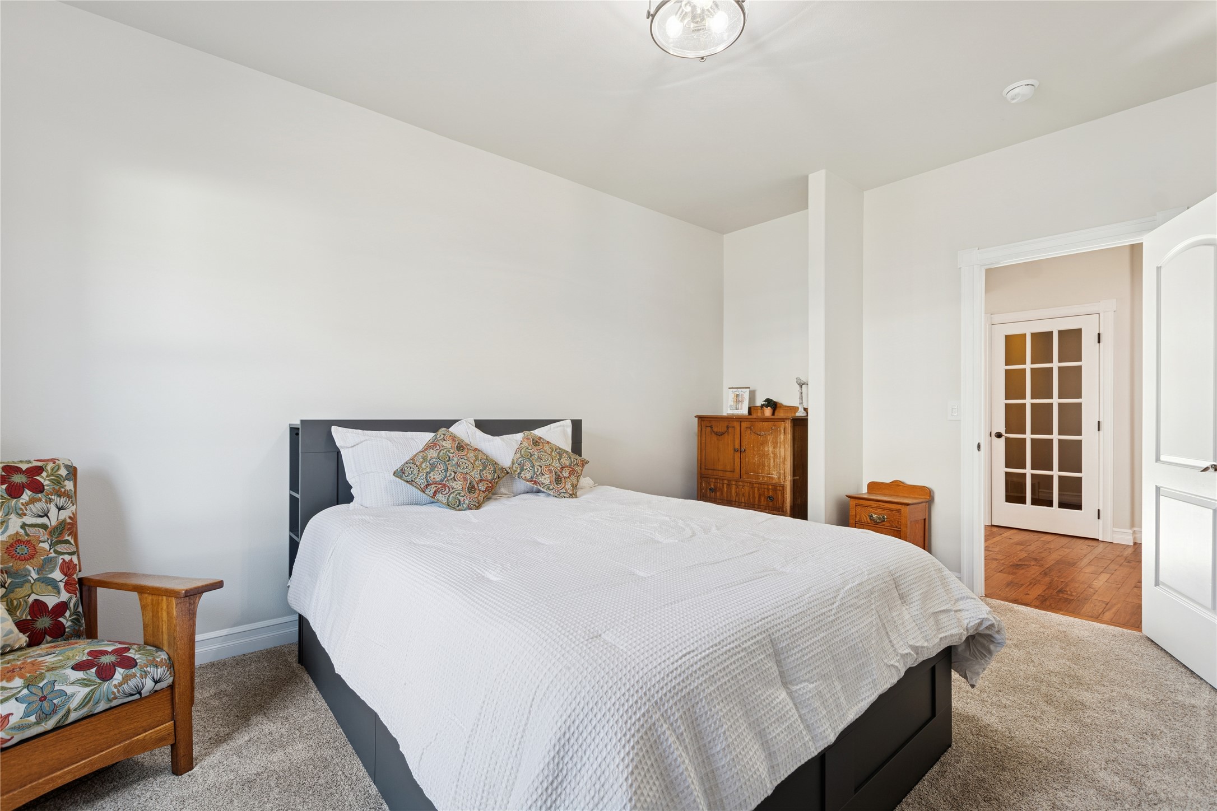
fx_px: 507
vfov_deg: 77.3
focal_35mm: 15
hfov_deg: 100.4
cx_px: 608
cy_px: 406
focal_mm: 10
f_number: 6.3
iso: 100
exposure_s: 1/10
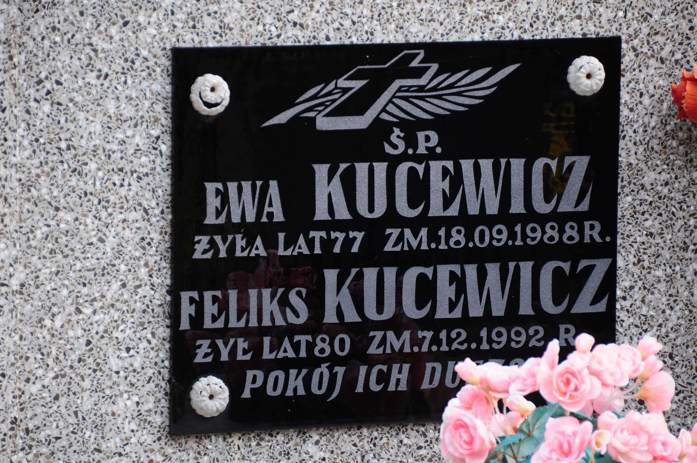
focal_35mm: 255
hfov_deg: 8.1
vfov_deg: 5.4
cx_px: 348
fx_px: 4931
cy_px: 232
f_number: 5.6
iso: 250
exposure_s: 1/160
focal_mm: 170
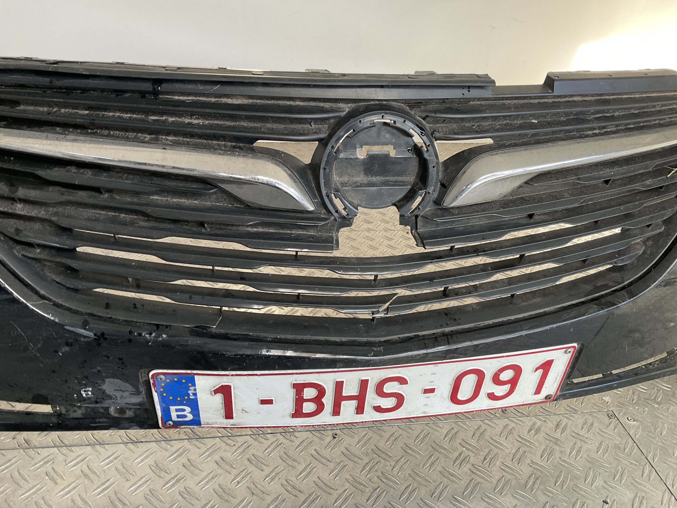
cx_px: 338
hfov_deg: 61.7
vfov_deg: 48.2
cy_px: 254
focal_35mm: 29
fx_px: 567
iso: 64
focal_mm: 3
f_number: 1.8
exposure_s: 1/100
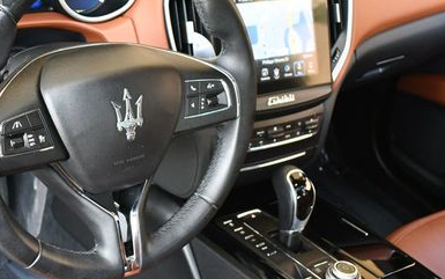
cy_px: 90
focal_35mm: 61
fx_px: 740
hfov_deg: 32.8
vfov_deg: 21.2
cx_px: 106
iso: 800
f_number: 3.5
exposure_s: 1/160
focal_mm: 18
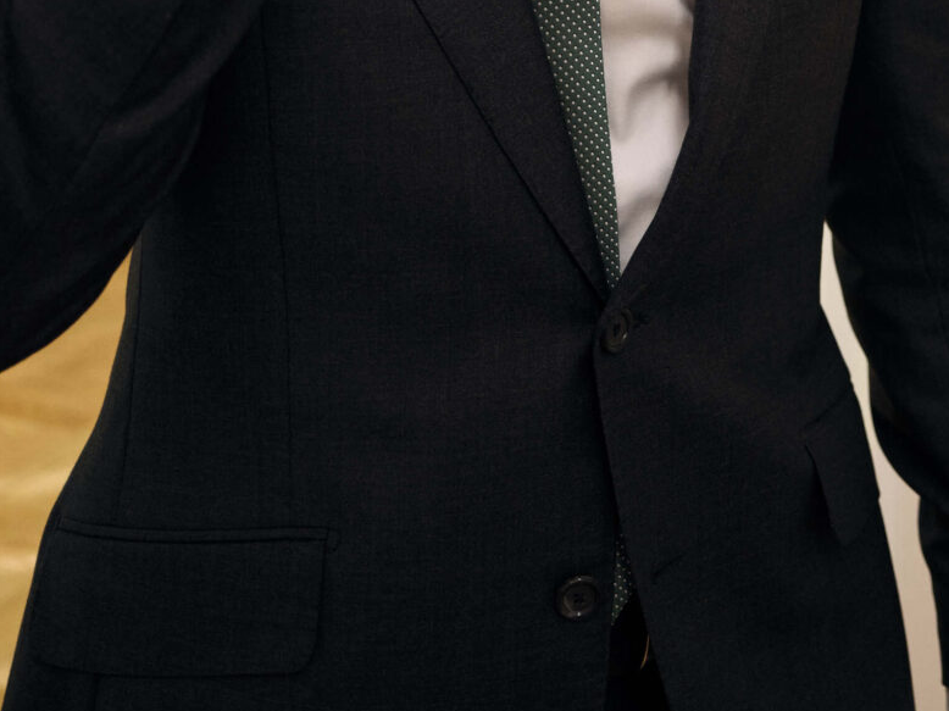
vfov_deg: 17.0
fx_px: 2165
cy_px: -324
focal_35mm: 79
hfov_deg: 24.1
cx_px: 845
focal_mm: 30
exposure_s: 1/250
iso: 1250
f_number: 3.5
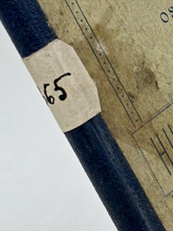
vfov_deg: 9.0
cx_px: 220
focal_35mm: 218
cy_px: 217
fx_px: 1453
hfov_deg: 6.8
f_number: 1.78
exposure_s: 1/317
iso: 80
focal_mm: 6.86
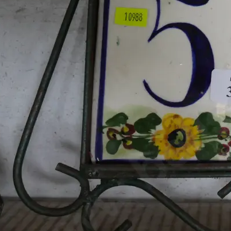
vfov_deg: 23.9
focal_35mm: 72
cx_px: 268
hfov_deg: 22.4
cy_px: 84
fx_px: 544
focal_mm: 16
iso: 1000
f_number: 3.6
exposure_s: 1/60
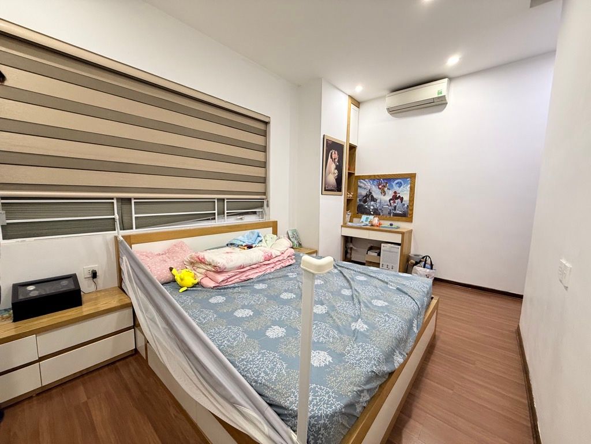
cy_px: 222
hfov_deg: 102.1
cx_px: 296
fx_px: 239
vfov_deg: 85.7
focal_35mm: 14
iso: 250
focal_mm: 2.22
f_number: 2.2
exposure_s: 1/100
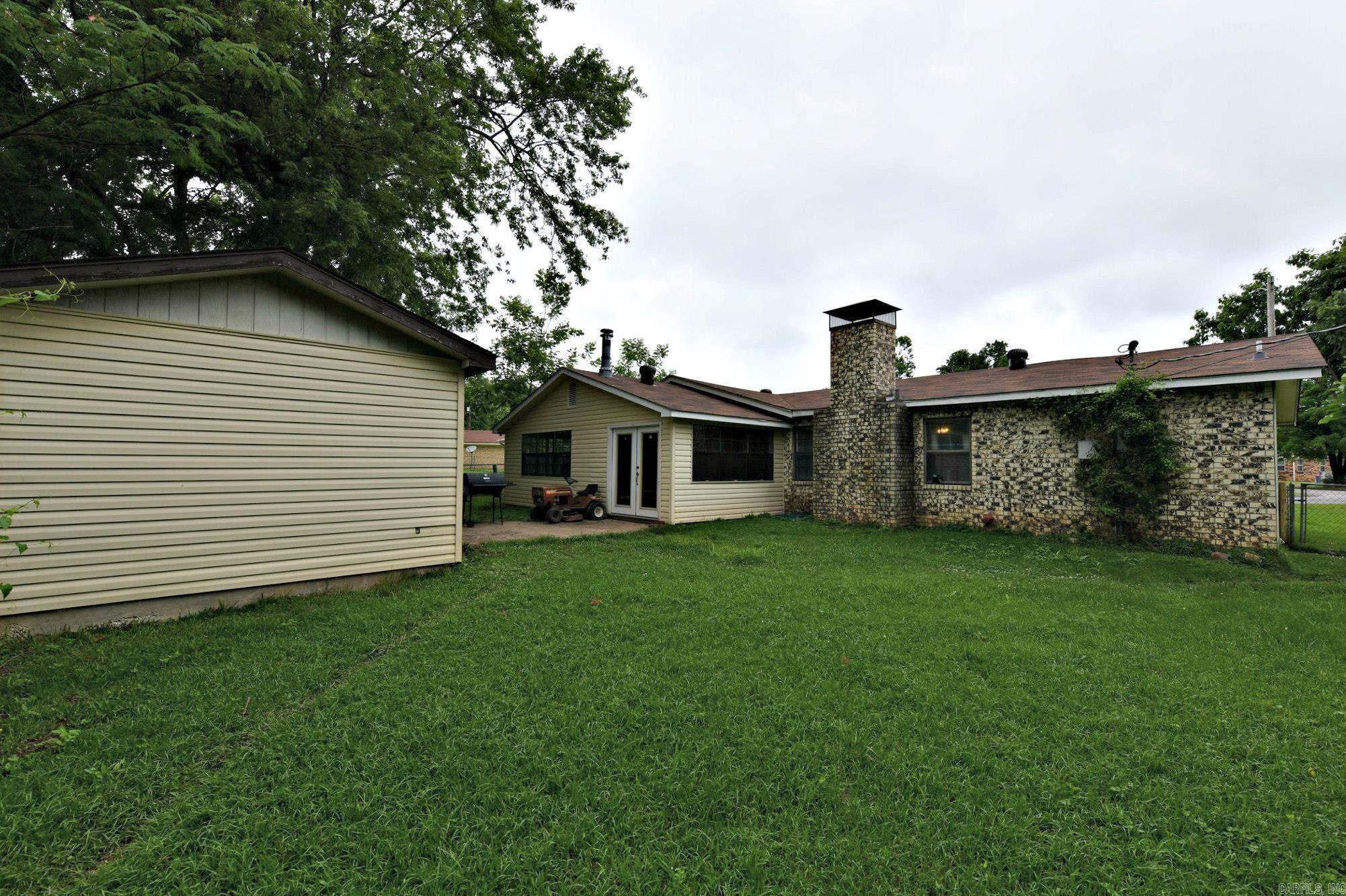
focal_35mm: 14
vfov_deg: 81.2
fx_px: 523
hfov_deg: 104.3
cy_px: 448
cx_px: 673
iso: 160
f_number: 8
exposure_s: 1/250
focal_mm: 14
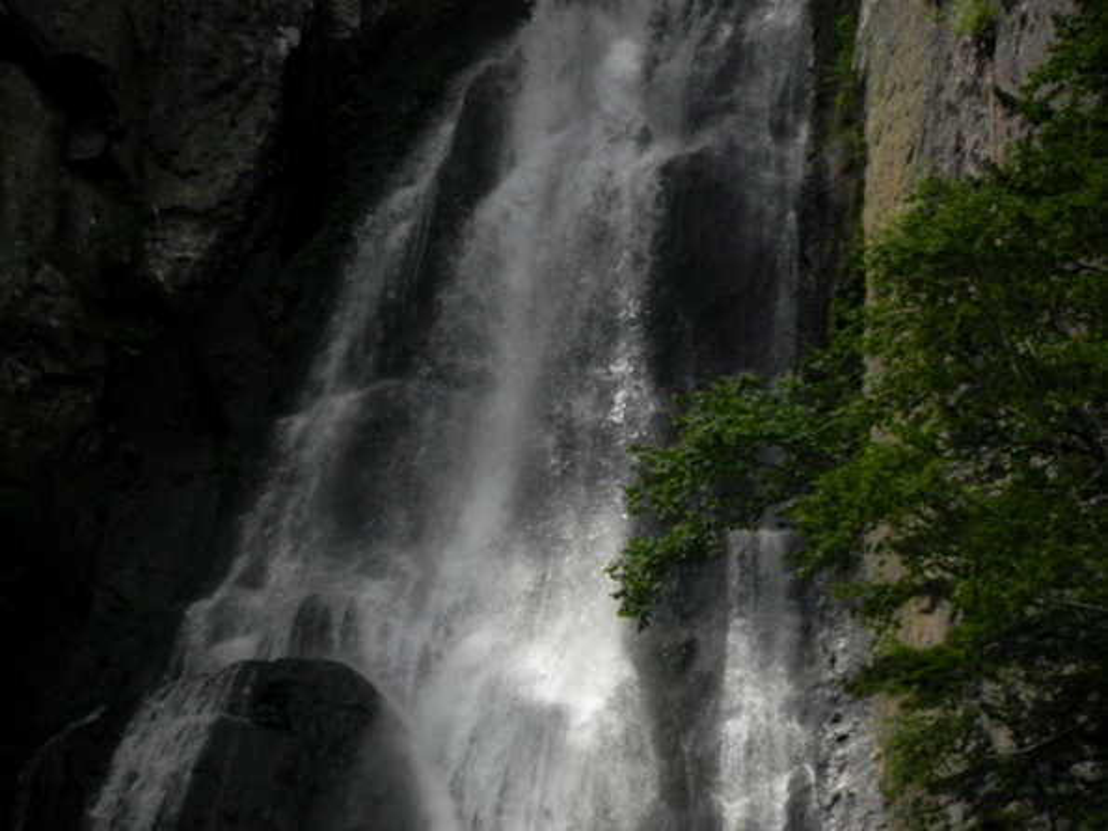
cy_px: 416
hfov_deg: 3.3
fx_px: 19361
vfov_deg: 2.5
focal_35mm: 605
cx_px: 554
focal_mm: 107.6
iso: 160
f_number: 6.3
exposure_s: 1/641
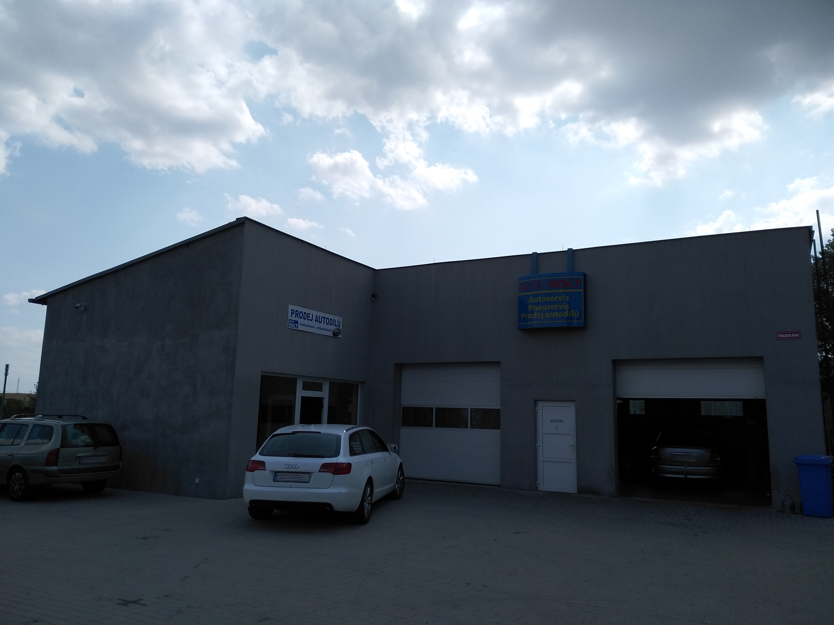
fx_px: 626
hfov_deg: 67.3
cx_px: 417
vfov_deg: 53.1
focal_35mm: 26
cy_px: 312
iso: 100
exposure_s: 1/2535
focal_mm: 3.82
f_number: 2.2
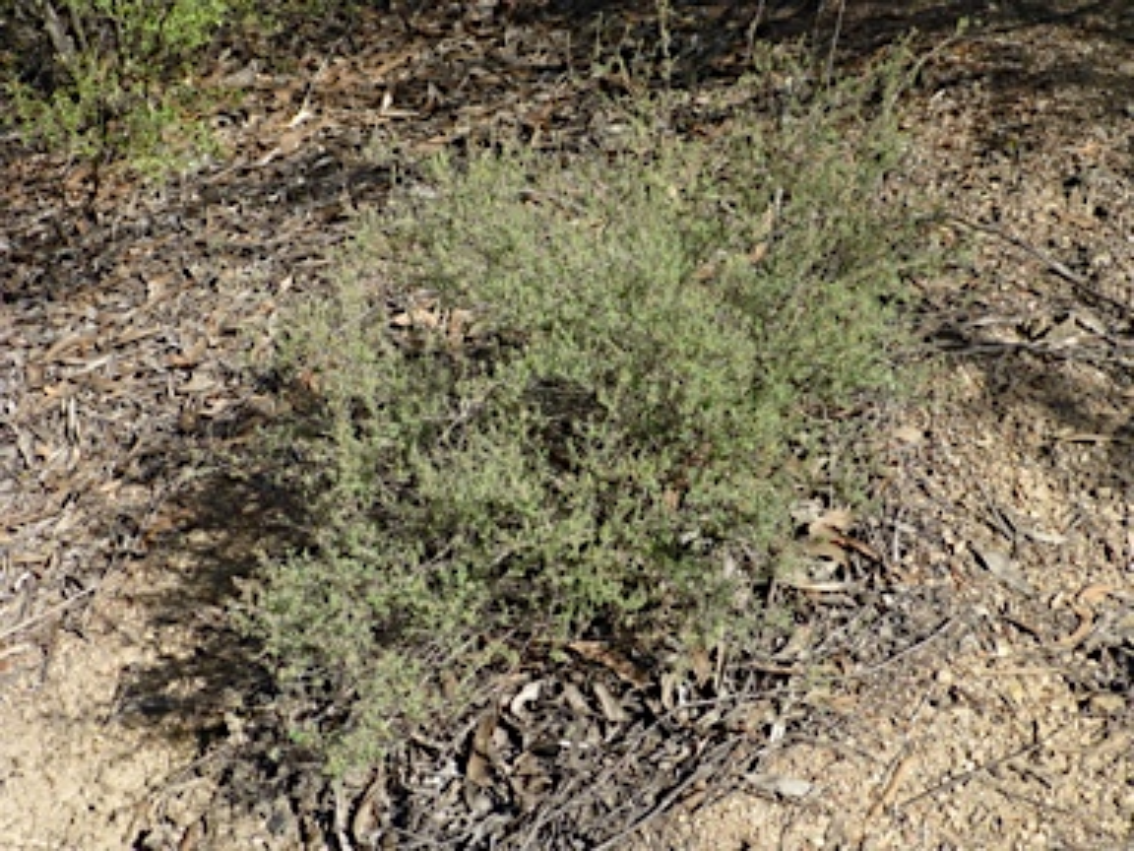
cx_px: 567
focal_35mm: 47
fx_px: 1540
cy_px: 426
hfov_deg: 40.4
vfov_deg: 30.9
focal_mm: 8.5
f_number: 4.2
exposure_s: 1/500
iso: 100
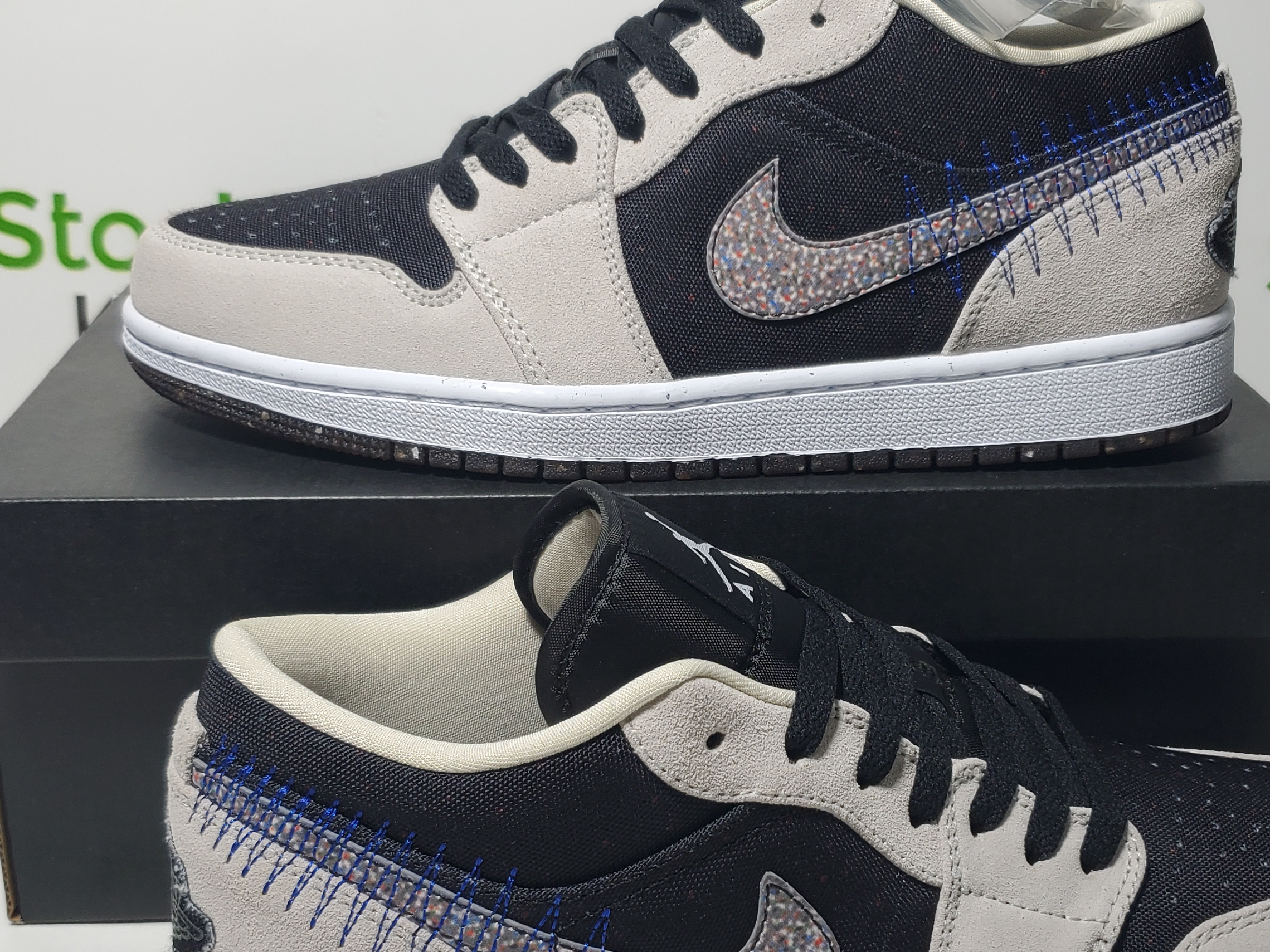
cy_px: 528
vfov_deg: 31.5
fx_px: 1688
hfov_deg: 41.0
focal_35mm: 46
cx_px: 777
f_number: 1.5
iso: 50
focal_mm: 4.3
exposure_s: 1/437
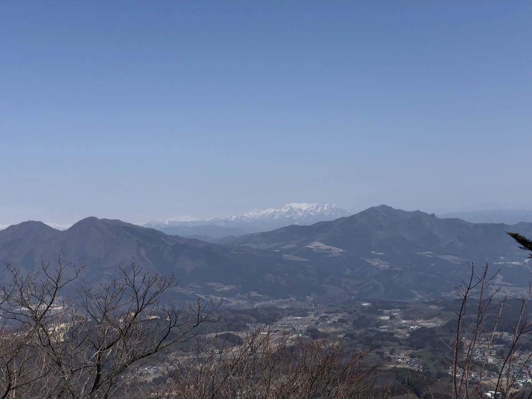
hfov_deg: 36.8
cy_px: 200
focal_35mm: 52
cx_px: 266
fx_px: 799
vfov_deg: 28.0
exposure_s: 1/2433
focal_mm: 6
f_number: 2.4
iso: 16
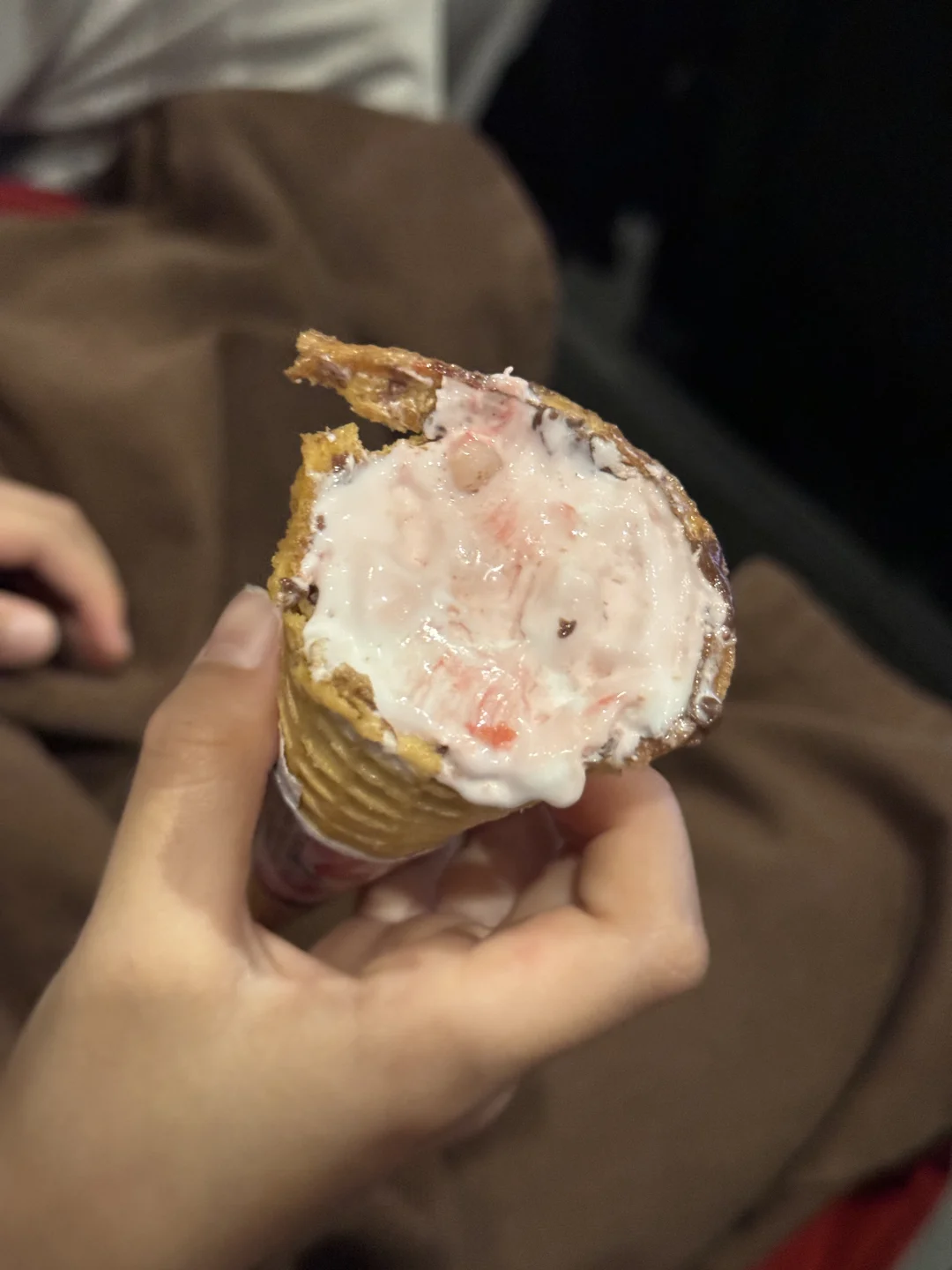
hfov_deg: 30.3
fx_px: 1760
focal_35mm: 48
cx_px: 476
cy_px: 635
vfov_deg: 39.7
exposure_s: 1/18
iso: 800
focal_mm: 6.86
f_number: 1.78
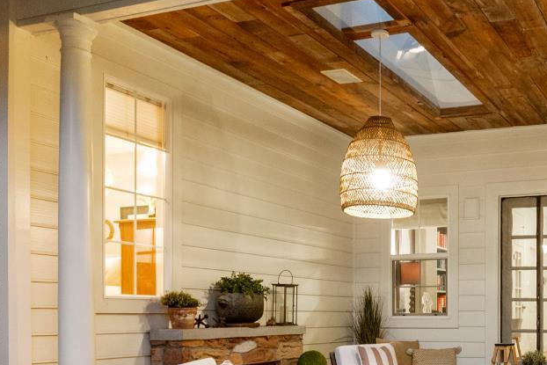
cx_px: 500
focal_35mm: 41
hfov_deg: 43.0
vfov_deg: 32.2
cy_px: 263
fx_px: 623
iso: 1000
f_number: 8
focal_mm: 11.5
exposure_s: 1/2.5
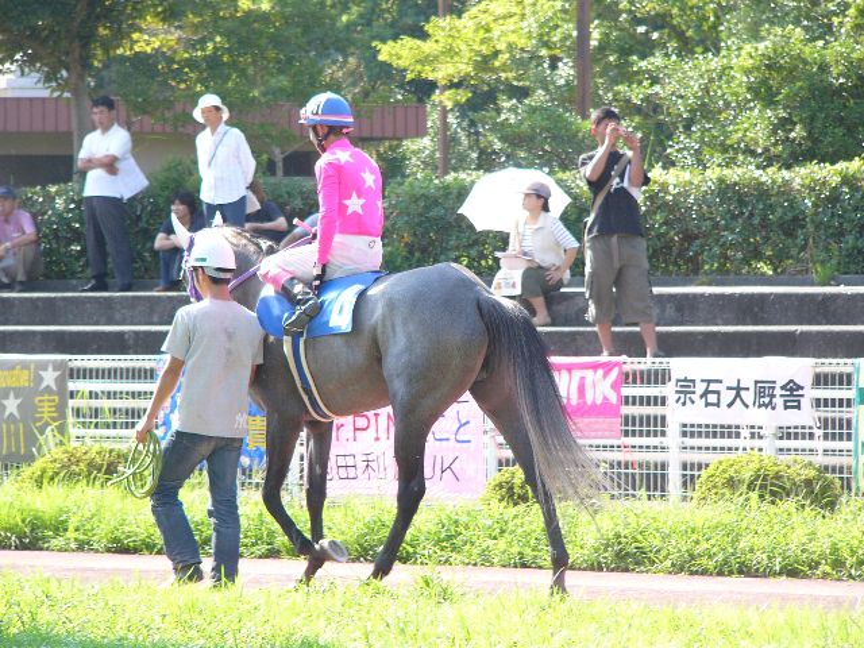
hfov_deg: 9.3
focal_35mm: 212
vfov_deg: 7.0
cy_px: 324
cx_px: 432
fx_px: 5291
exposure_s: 1/125
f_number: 4
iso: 50
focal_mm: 35.3
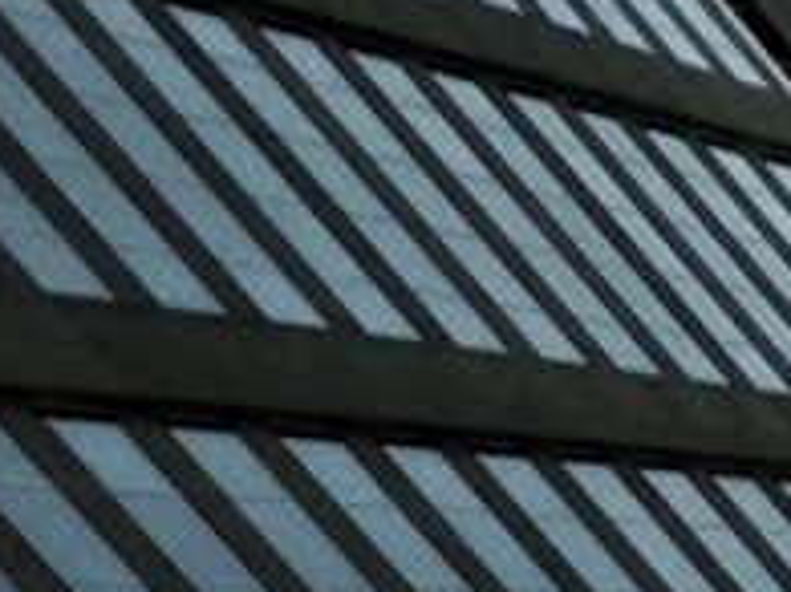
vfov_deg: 6.3
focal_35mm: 207
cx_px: 2551
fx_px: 4727
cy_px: 2011
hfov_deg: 7.9
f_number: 2
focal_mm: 4.26
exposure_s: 1/1286
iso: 100
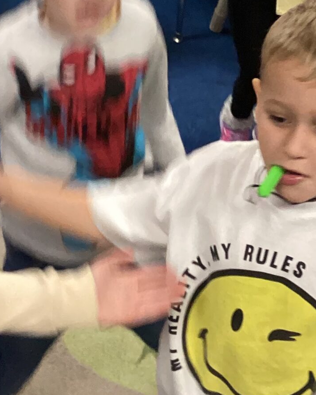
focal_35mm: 87
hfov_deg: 17.6
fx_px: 1017
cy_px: 80
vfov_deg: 21.7
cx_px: 209
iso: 160
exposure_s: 1/50
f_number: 2.4
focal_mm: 3.3
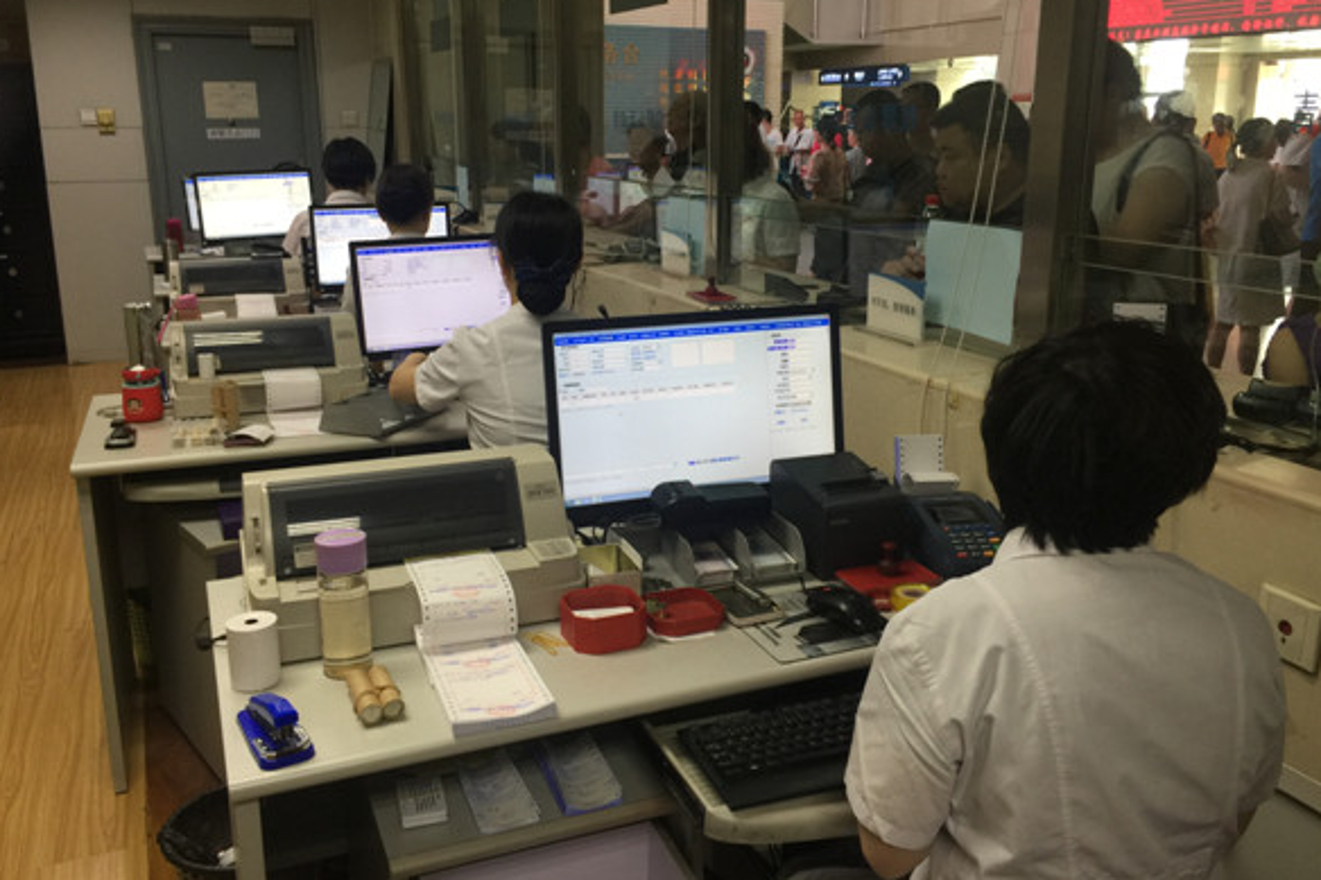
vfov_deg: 42.3
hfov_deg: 60.3
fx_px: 1137
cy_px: 403
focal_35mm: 31
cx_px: 649
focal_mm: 4.15
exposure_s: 1/17
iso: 40
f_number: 2.2
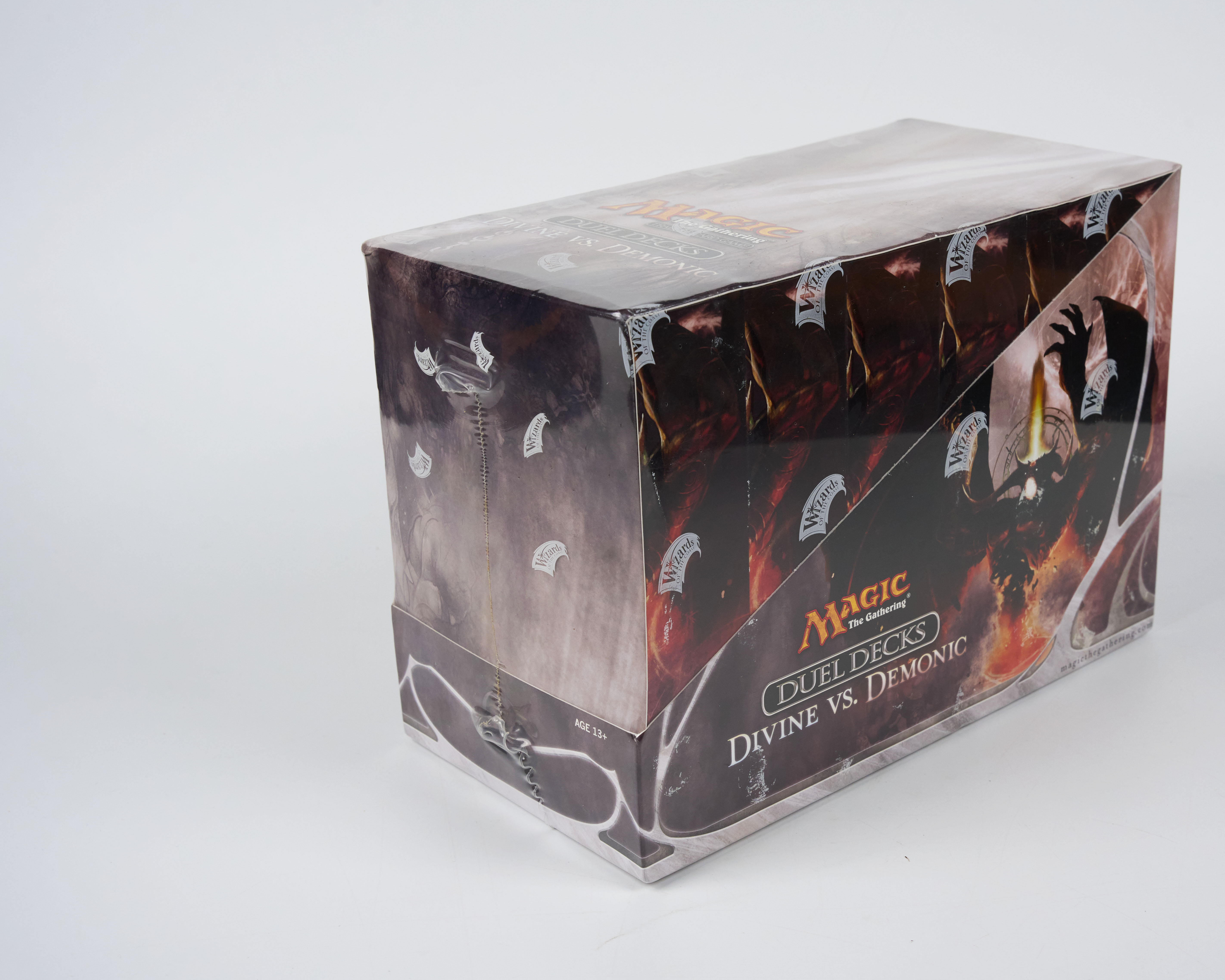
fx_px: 1889
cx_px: 734
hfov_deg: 35.8
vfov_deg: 29.1
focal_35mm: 52
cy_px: 489
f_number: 13
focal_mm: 46.1
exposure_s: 1/50
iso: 800
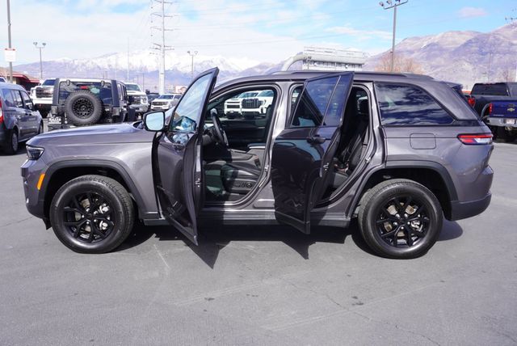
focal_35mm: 33
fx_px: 474
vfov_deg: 40.0
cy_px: 173
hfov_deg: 57.2
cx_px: 258
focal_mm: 22
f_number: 9
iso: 100
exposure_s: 1/125
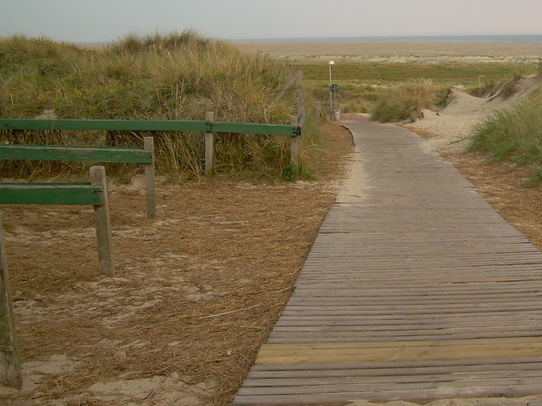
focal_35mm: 61
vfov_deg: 23.8
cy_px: 106
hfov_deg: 31.0
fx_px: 955
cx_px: 422
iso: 50
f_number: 2.8
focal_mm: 6.3
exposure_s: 1/92.5
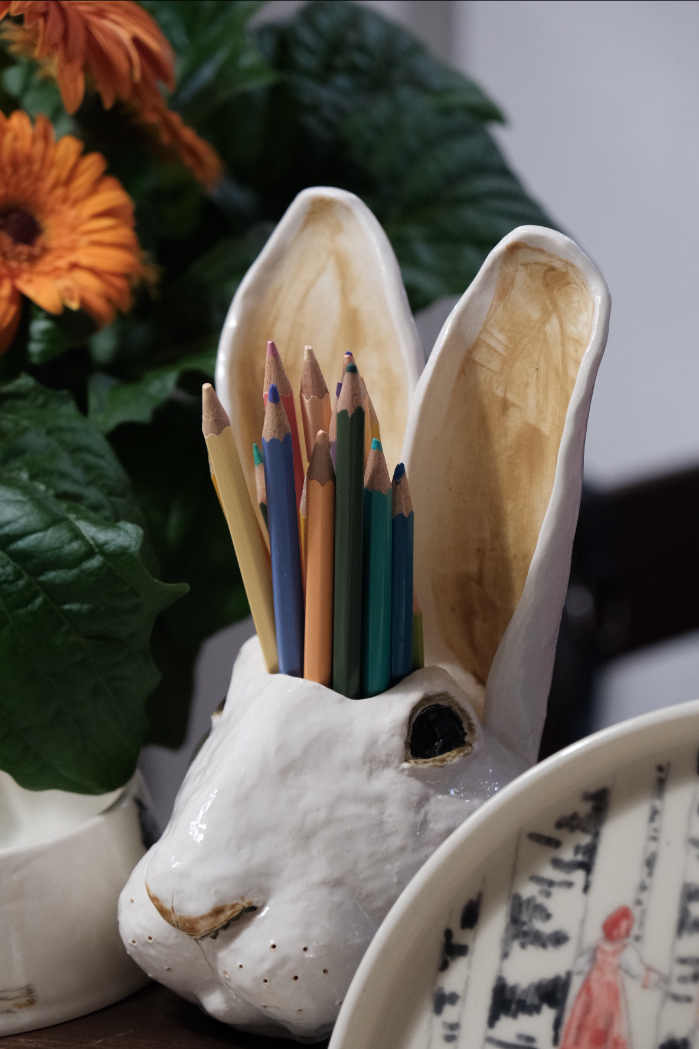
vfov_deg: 17.1
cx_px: 350
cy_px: 524
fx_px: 3495
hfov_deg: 11.4
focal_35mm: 120
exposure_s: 1/60
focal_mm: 80
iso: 1600
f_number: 4
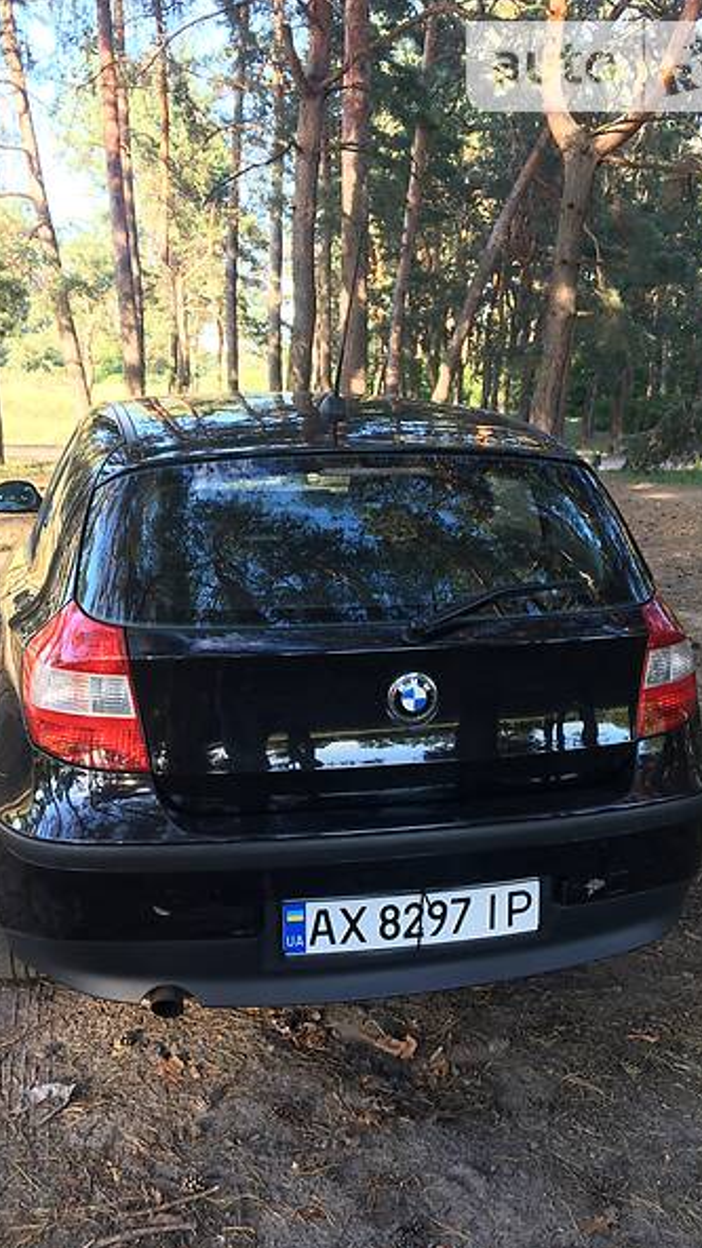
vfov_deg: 61.0
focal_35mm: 32
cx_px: 327
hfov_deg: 36.7
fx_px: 1059
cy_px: 628
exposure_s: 1/50
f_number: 2.2
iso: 25
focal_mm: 4.2
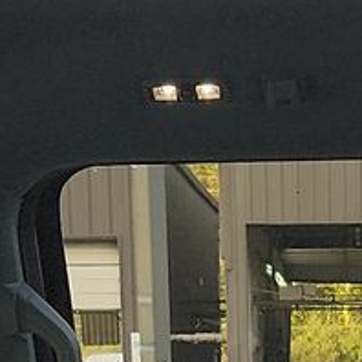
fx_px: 2023
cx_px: 305
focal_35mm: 171
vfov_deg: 8.8
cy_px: 987
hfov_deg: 10.2
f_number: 1.8
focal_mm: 6.7
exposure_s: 1/59
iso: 146
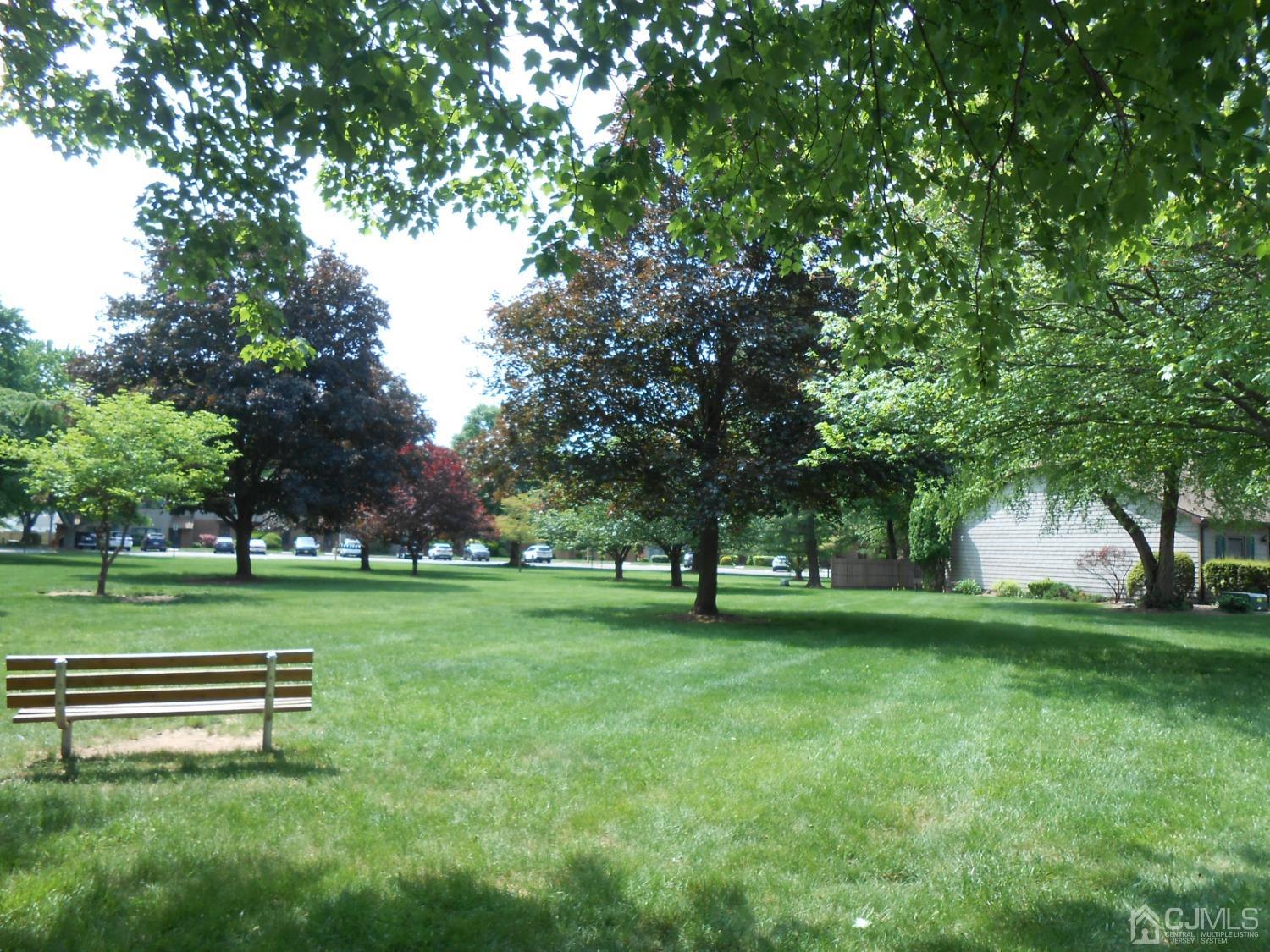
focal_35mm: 26
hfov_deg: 67.3
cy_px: 476
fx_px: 954
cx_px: 635
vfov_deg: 53.1
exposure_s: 1/250
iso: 80
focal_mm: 4.6
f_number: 3.5
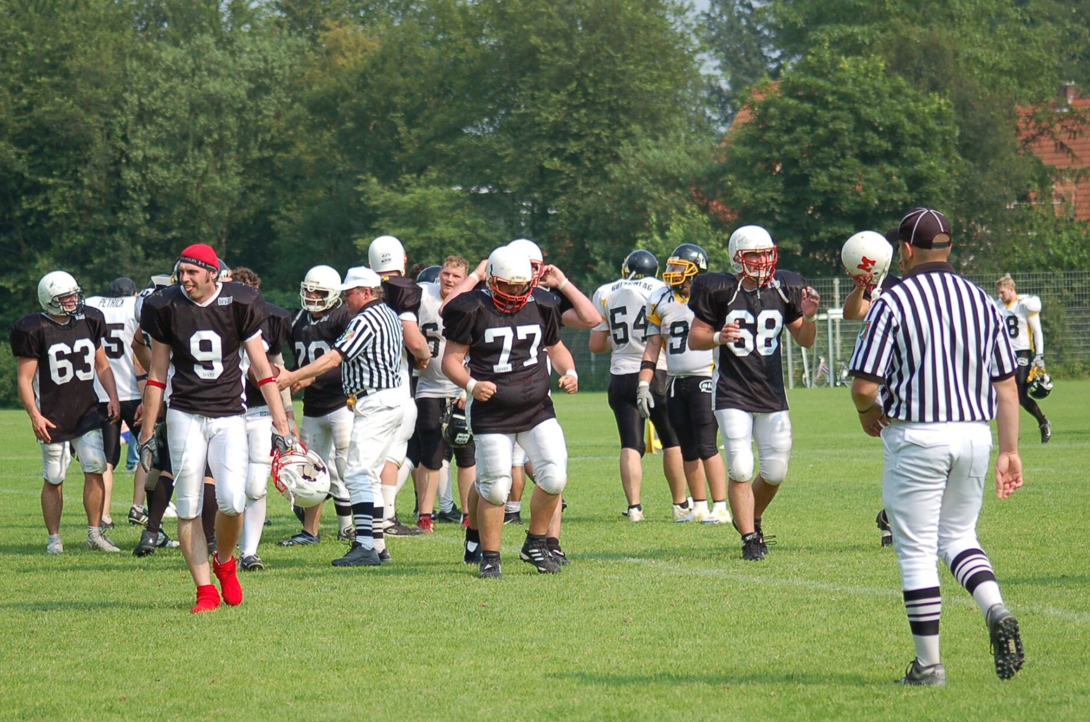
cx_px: 531
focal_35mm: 170
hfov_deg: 12.1
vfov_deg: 8.1
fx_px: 5125
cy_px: 389
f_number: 4.2
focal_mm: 95
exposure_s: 1/1000
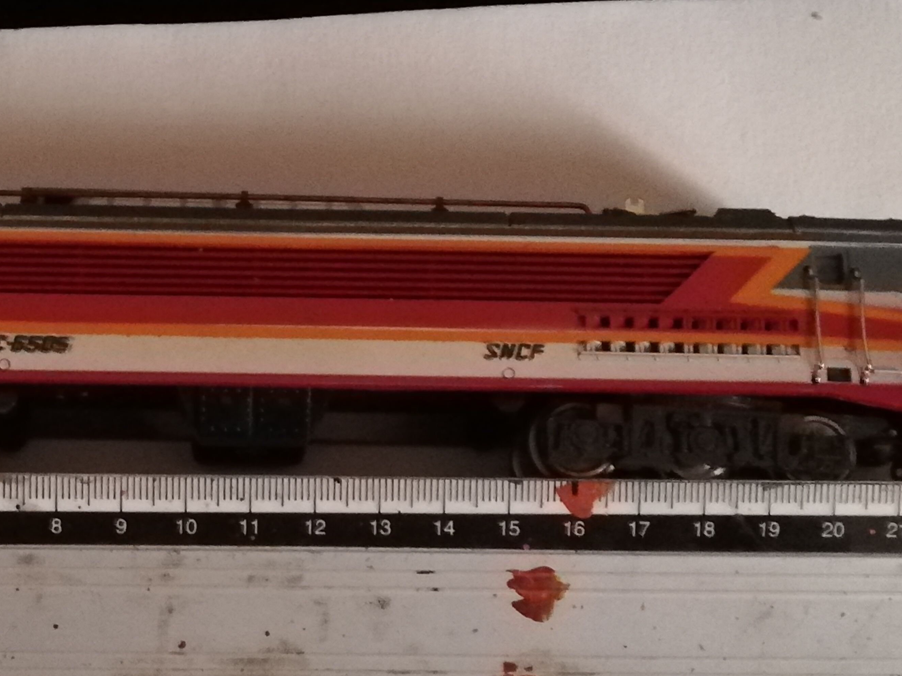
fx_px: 2084
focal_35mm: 80
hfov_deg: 24.2
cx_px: 264
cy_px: 386
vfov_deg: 18.4
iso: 1600
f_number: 2.2
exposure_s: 1/12.5
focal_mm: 3.81
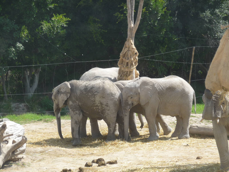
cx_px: 114
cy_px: 86
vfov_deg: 10.5
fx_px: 933
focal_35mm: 141
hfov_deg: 14.0
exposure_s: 1/200
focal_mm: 24.1
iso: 100
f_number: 4.8
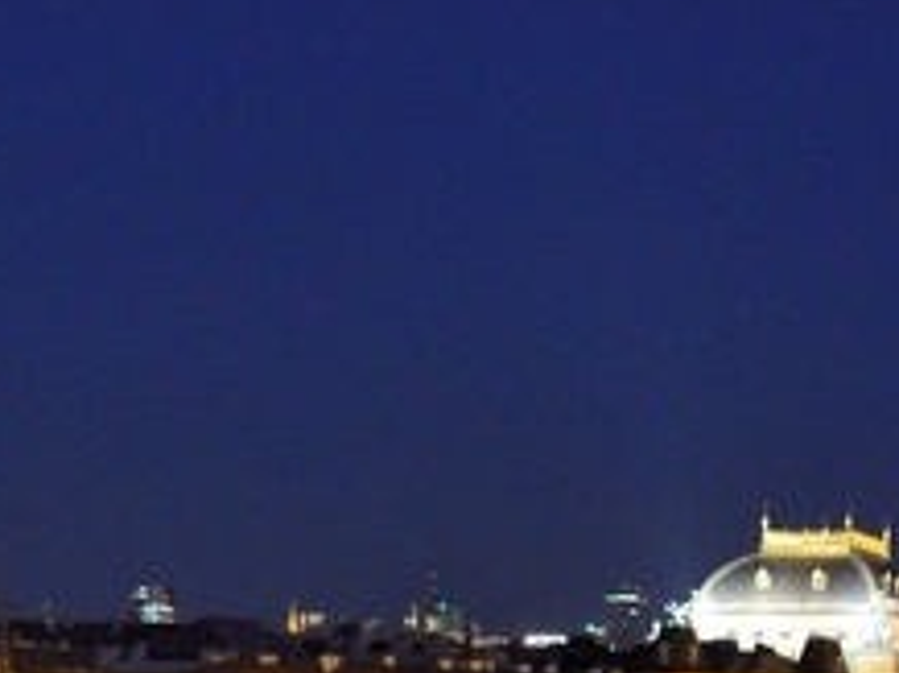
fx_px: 4540
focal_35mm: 175
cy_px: 888
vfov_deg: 8.3
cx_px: 355
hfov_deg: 11.3
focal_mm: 50
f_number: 1.8
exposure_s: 1/100
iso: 4000
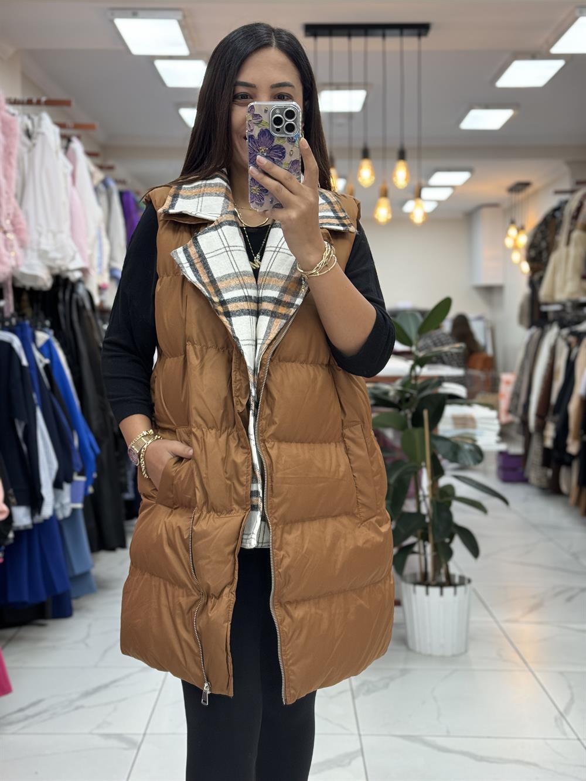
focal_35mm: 48
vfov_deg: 39.7
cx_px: 293
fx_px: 1083
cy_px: 390
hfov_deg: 30.3
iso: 80
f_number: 1.78
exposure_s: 1/50
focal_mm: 6.76
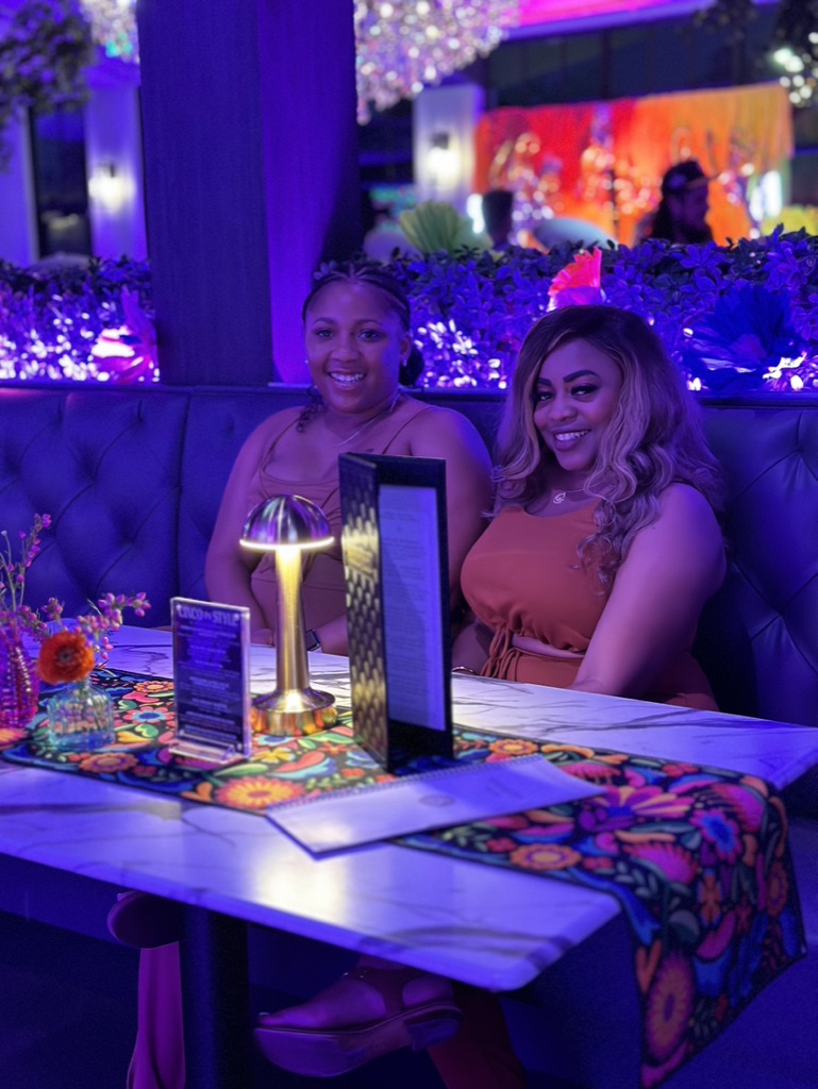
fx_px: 1511
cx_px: 409
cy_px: 544
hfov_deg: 30.3
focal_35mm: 48
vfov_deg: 39.6
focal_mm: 6.86
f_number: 1.78
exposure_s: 1/30
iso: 800
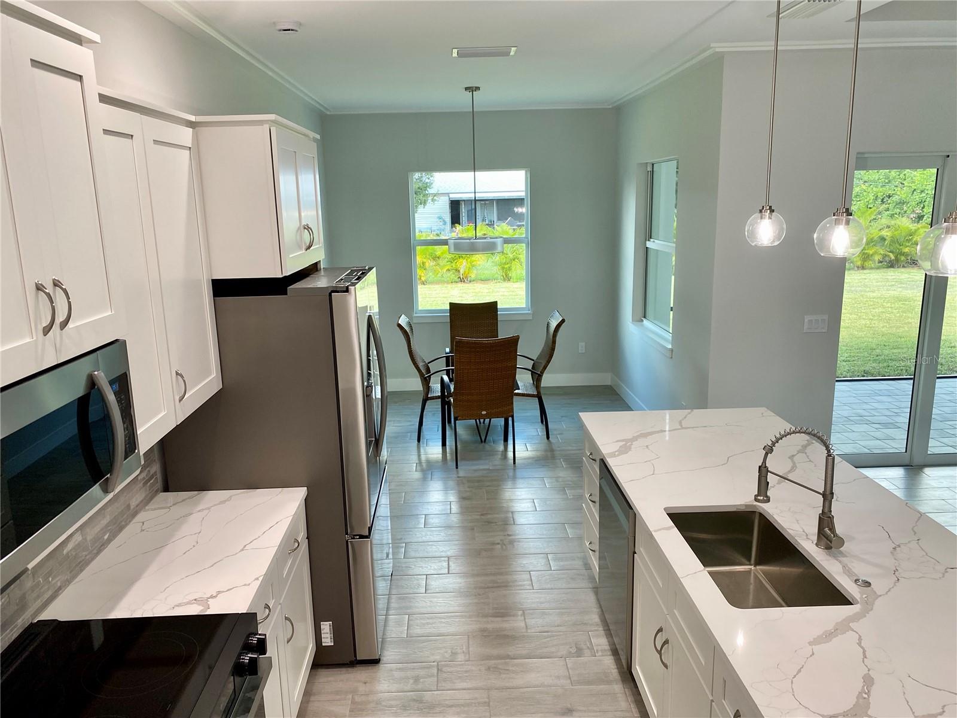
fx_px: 719
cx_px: 478
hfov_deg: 67.3
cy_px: 359
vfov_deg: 53.1
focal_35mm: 26
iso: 100
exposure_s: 1/120
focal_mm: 4.25
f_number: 1.8
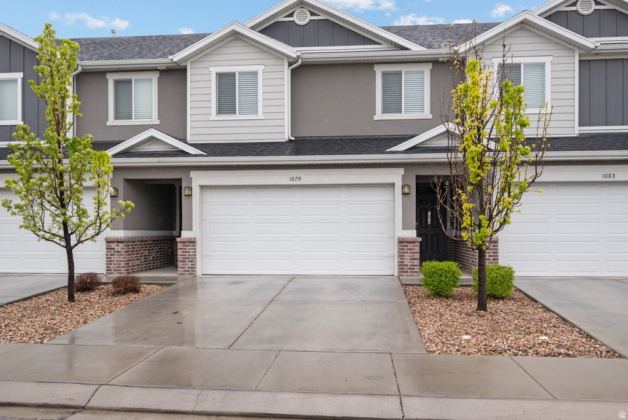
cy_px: 210
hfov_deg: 68.3
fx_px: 463
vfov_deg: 48.8
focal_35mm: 26
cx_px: 314
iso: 800
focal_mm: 26.5
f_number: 8
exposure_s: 1/320
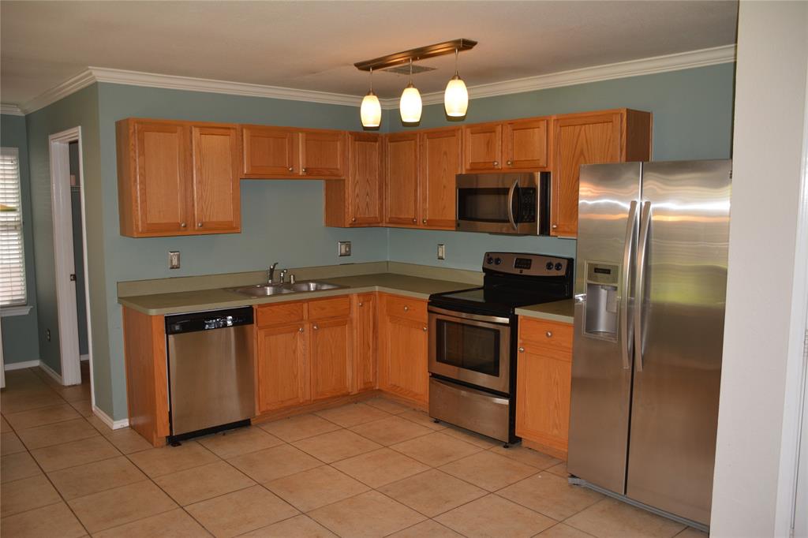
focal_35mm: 30
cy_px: 269
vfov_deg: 43.6
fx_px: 673
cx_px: 404
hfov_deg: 61.9
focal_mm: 20
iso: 400
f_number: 3.5
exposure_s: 1/60
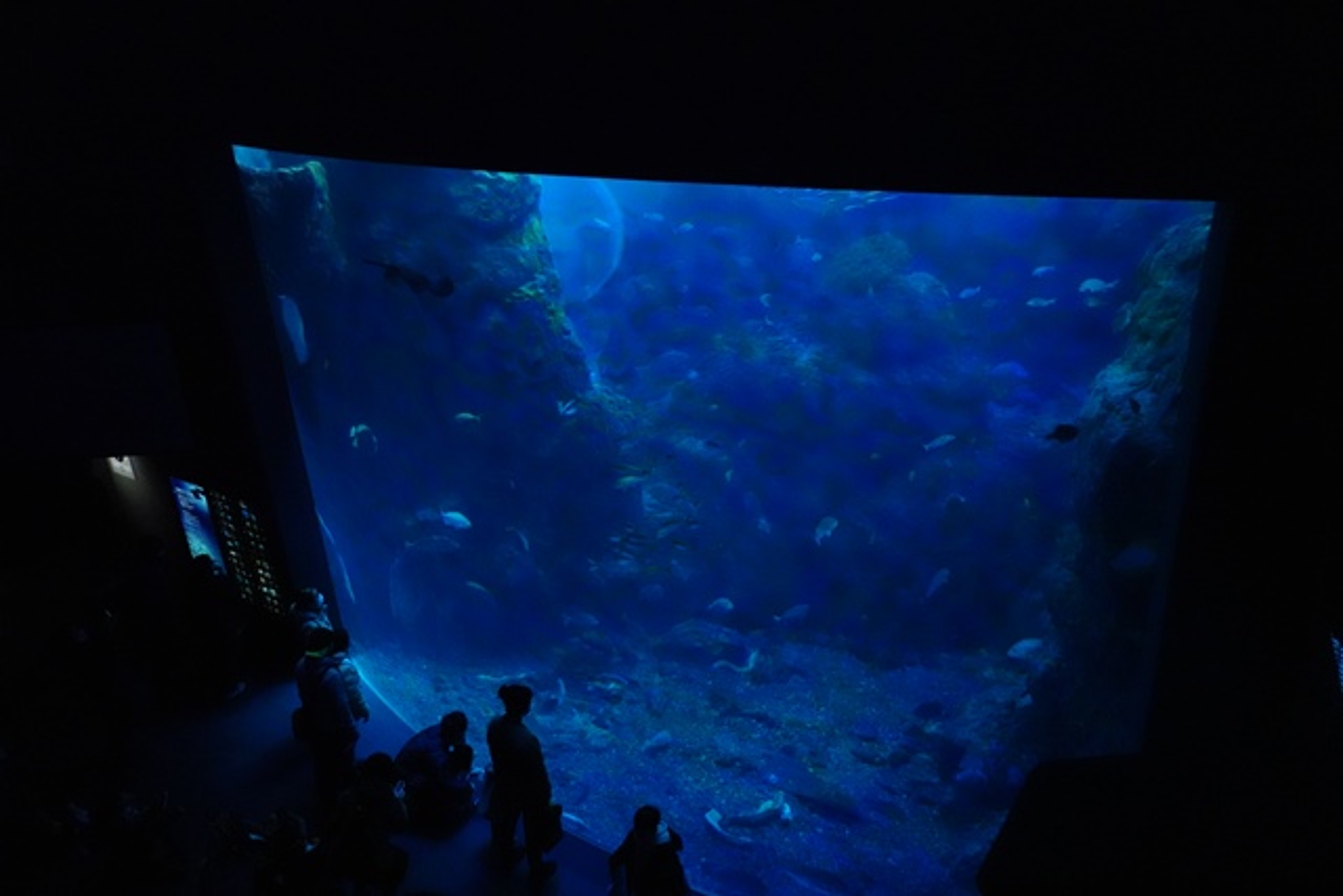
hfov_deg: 65.5
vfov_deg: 46.4
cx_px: 672
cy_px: 448
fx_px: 1045
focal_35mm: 28
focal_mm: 10.38
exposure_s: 1/100
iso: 3200
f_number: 3.2
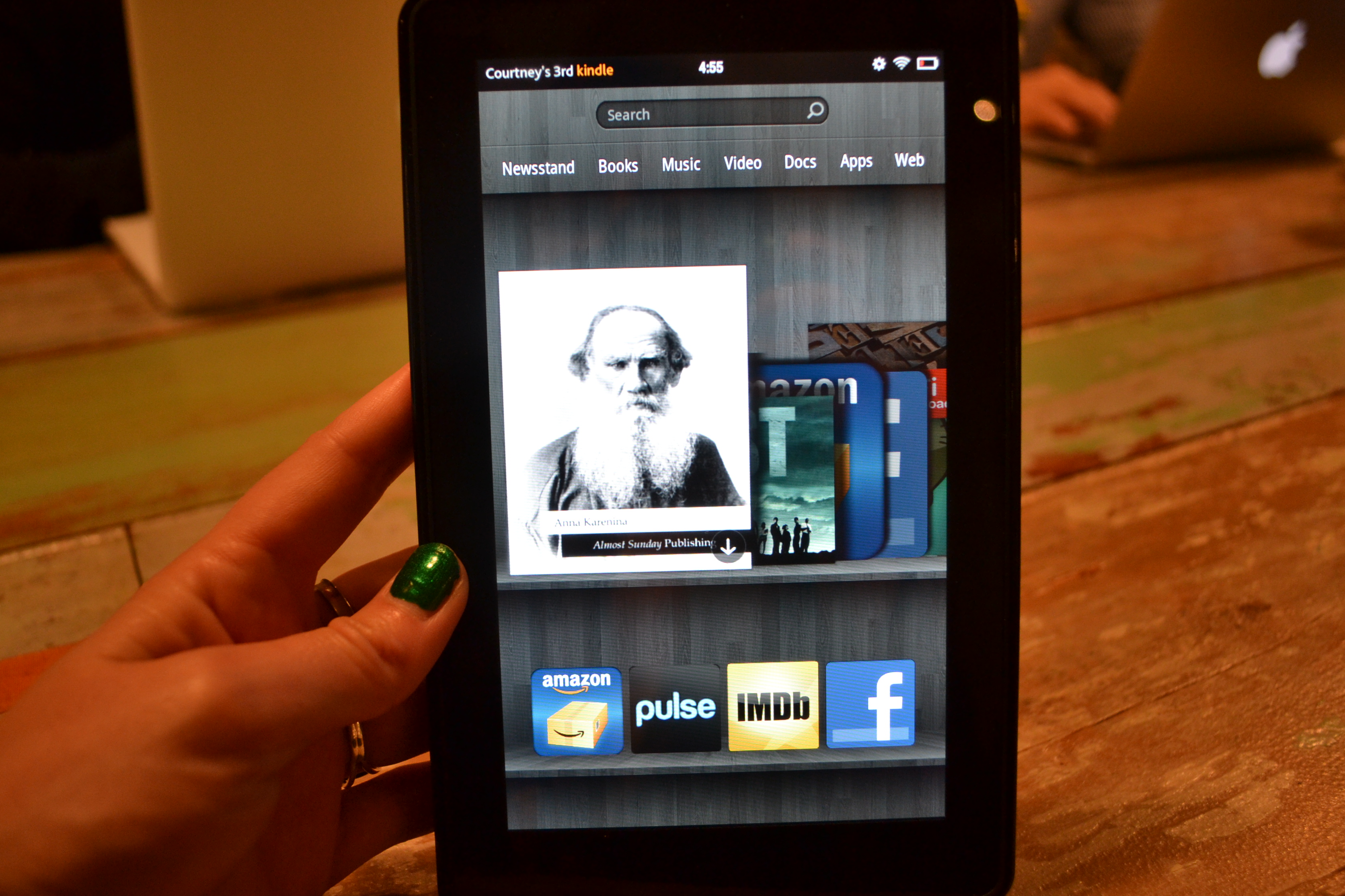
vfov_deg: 42.3
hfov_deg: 60.3
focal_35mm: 31
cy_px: 451
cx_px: 672
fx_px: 1158
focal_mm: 20
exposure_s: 1/60
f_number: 4
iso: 640
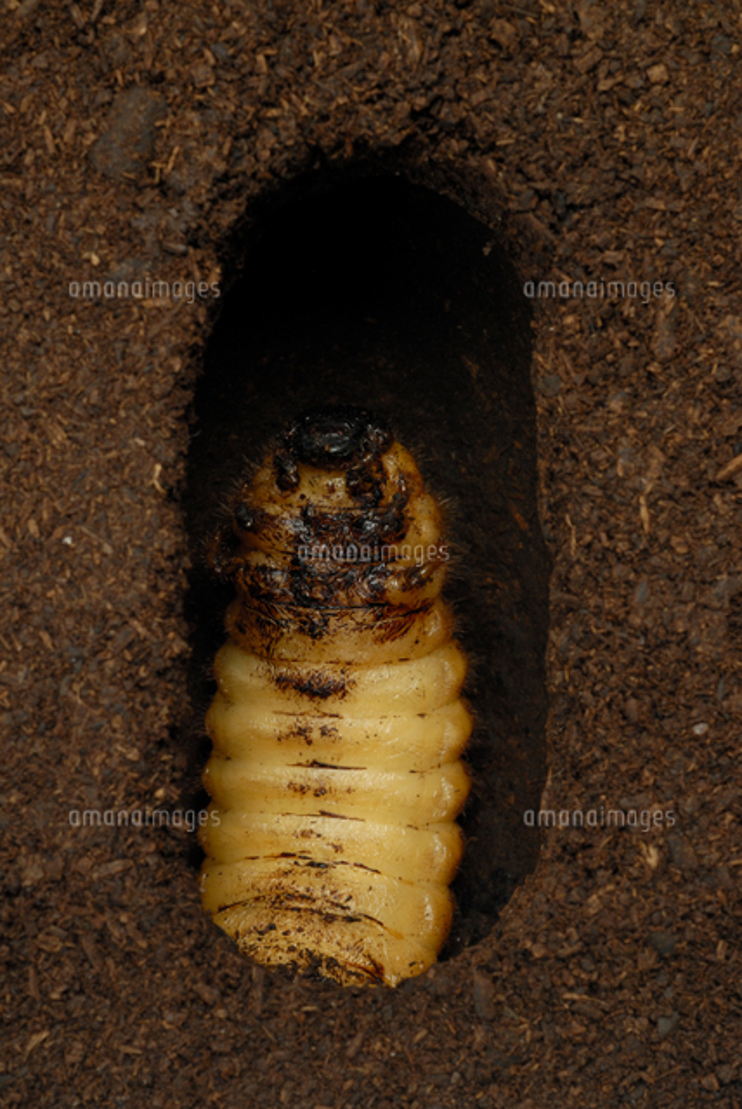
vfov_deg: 22.6
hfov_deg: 15.2
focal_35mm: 90
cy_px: 554
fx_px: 2776
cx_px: 371
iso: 200
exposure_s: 1/125
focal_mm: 60
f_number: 14
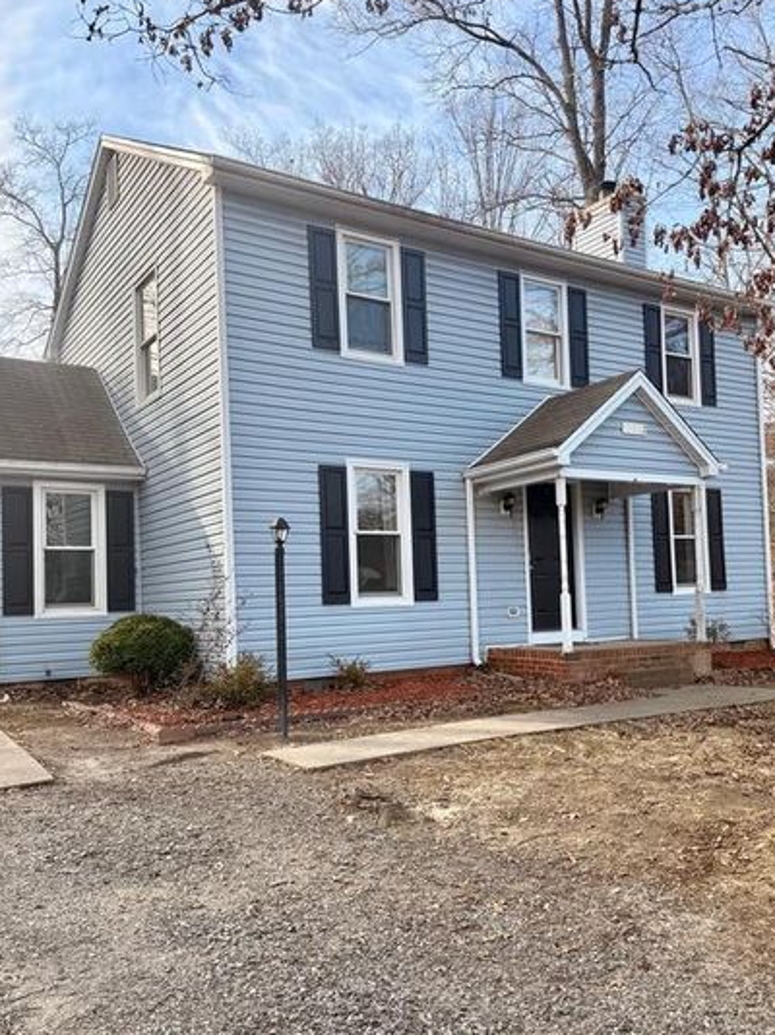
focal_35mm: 30
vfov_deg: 59.9
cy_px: 555
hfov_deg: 46.6
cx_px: 450
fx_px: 896
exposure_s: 1/2000
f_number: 1.78
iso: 100
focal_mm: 6.76
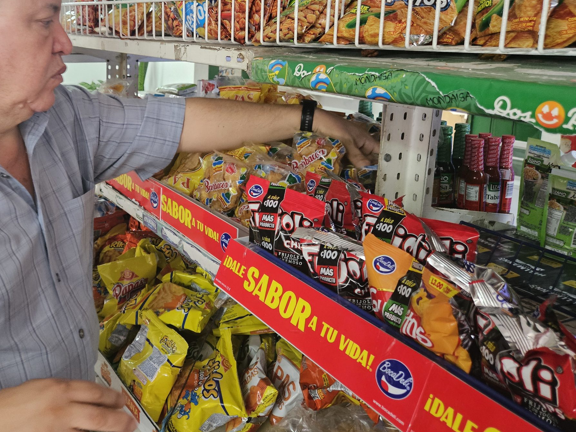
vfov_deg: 42.2
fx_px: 549
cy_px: 135
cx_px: 175
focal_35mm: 33
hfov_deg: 53.8
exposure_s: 1/60
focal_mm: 5.4
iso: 640
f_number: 1.8
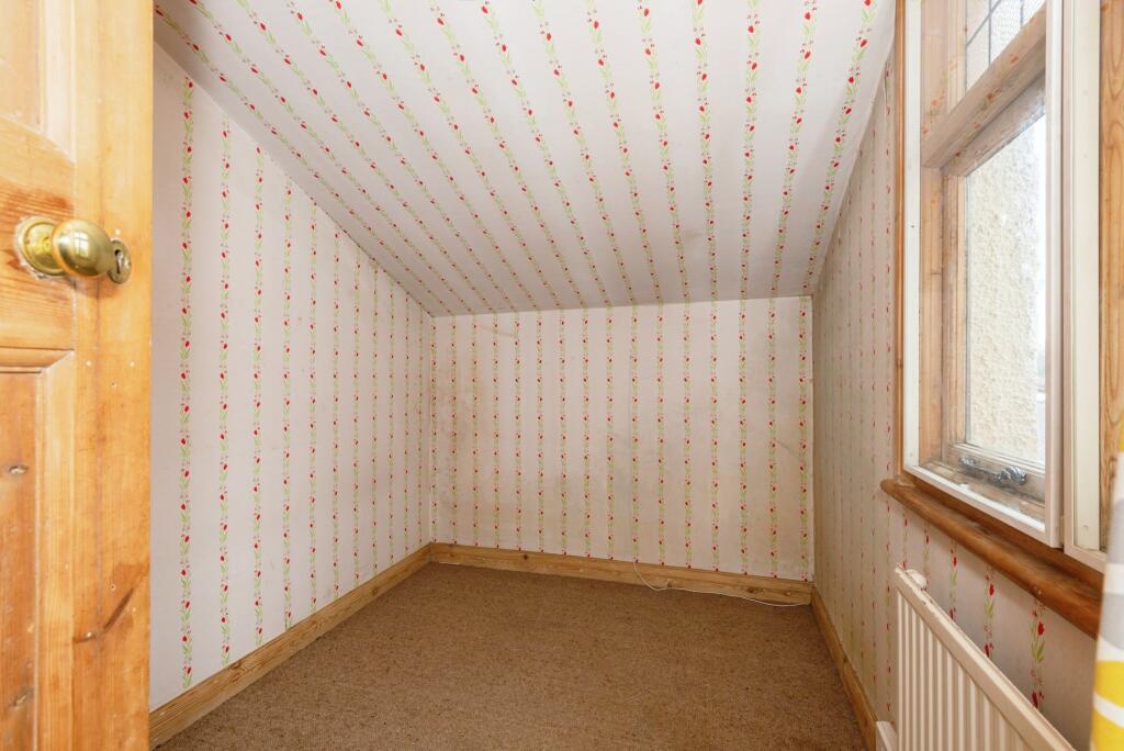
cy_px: 376
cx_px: 562
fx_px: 500
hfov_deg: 96.7
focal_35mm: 16
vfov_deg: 73.8
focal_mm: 16
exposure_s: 1/4
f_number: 8
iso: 200
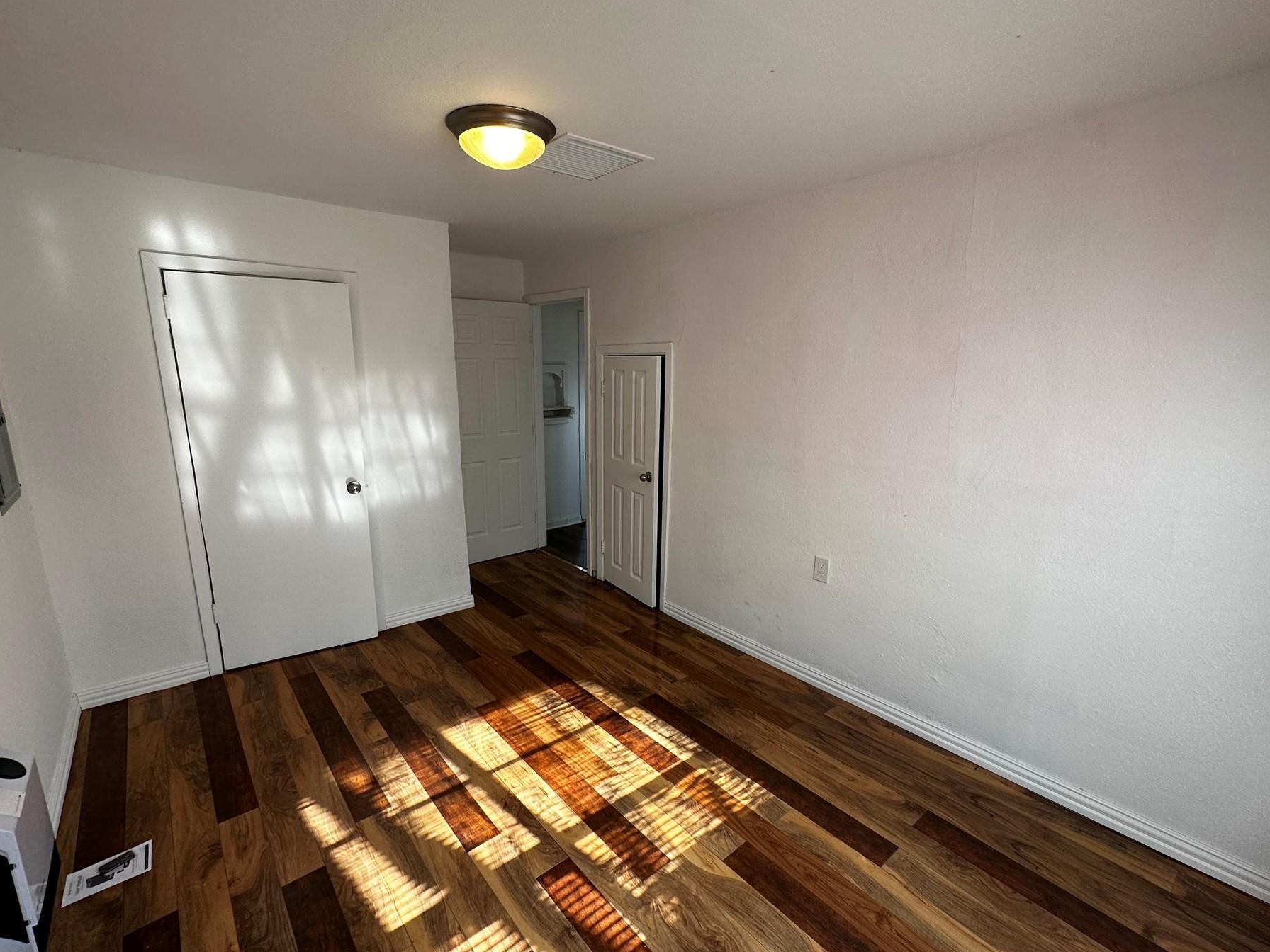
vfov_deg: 78.1
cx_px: 622
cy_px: 492
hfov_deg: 94.5
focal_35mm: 16
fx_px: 587
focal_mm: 2.22
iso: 64
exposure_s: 1/99
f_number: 2.2
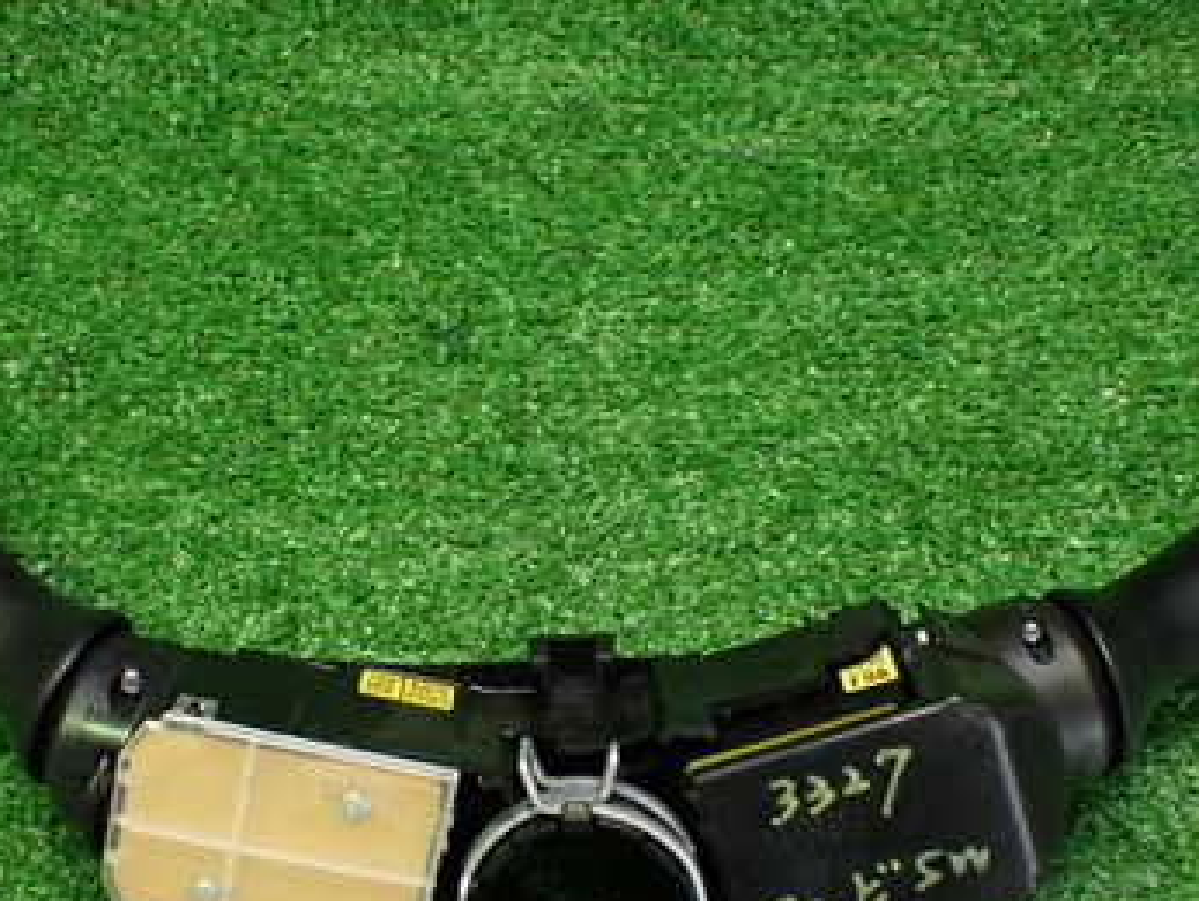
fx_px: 1802
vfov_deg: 27.9
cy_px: 613
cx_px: 579
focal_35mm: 52
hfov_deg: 36.8
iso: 800
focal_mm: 5.4
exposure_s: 1/60
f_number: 2.3
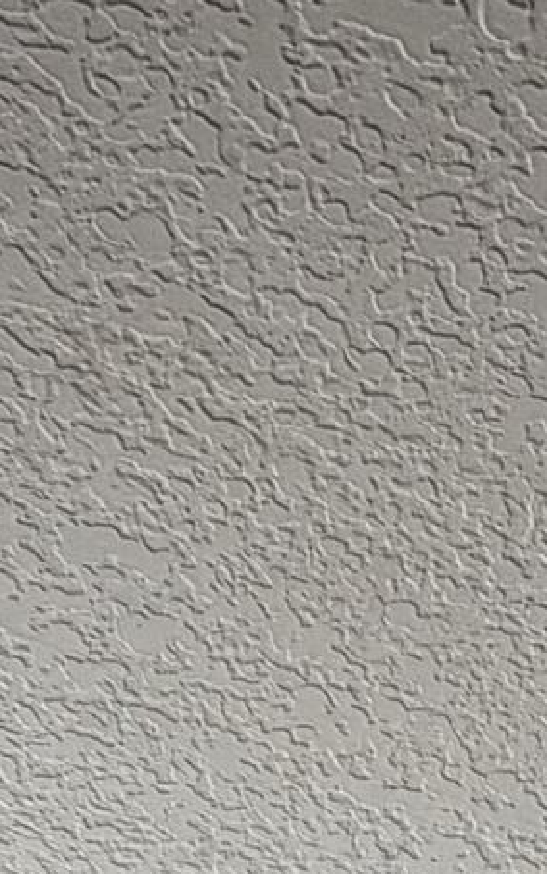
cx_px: 728
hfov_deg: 12.9
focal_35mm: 98
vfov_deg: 14.1
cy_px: 2127
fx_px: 2336
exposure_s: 1/120
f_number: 2.2
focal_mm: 2.22
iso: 250
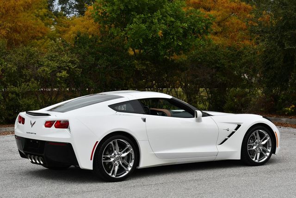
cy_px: 99
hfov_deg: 19.6
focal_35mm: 104
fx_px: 856
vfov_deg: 13.2
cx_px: 148
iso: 100
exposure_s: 1/250
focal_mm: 52
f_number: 8
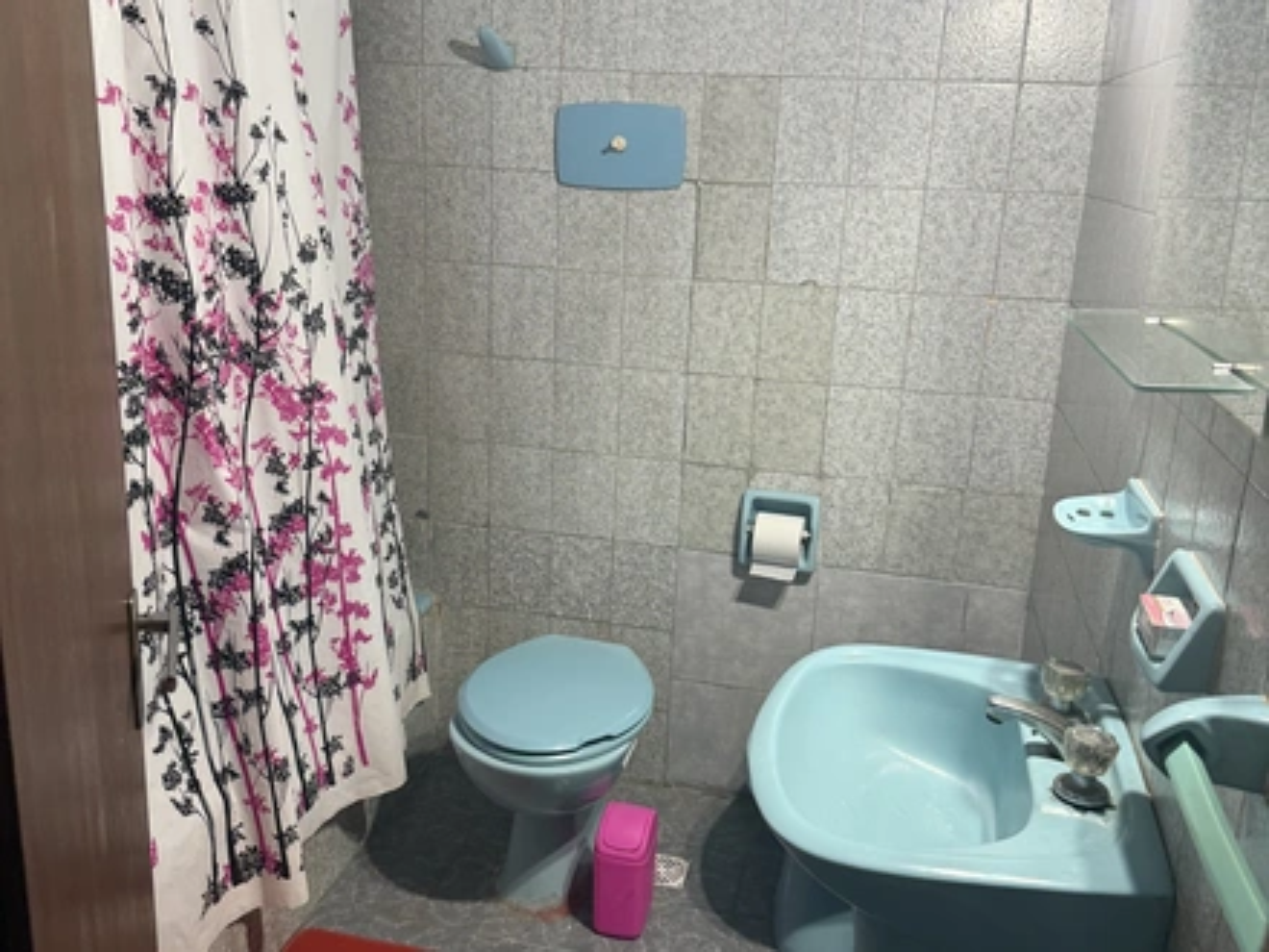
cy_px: 476
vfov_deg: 56.8
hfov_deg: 71.6
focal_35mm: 24
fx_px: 880
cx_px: 634
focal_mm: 6.76
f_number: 1.78
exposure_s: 1/50
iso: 250
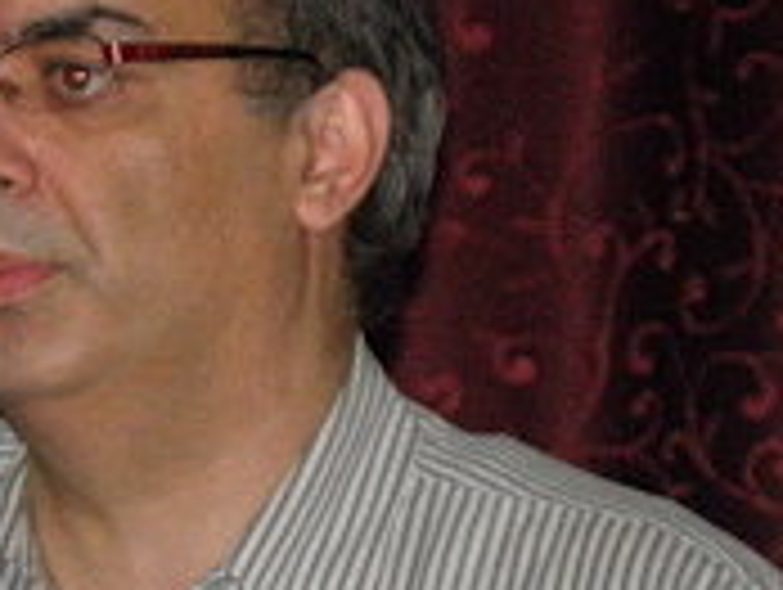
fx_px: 13273
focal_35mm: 586
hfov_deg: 3.4
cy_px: 475
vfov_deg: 2.5
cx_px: 144
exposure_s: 1/200
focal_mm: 36.32
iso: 500
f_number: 4.5
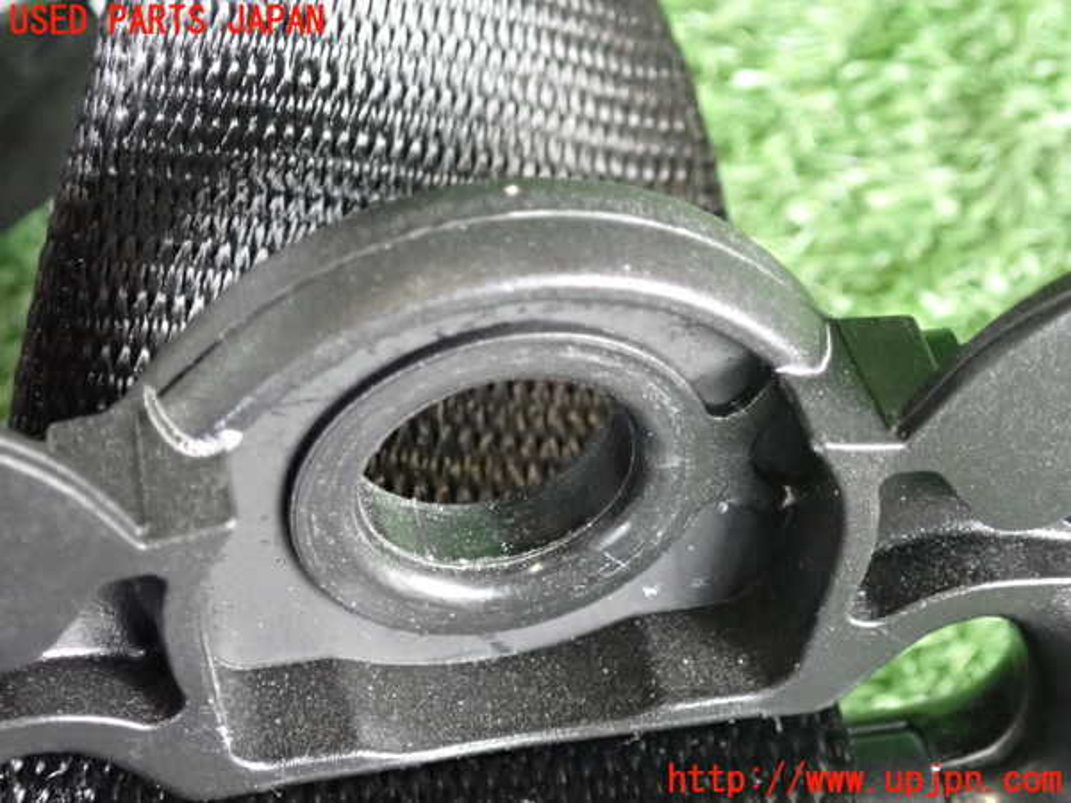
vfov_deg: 14.8
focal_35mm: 100
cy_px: 402
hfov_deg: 19.6
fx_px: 3094
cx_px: 536
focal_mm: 18
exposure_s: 1/50
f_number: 4.9
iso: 3200
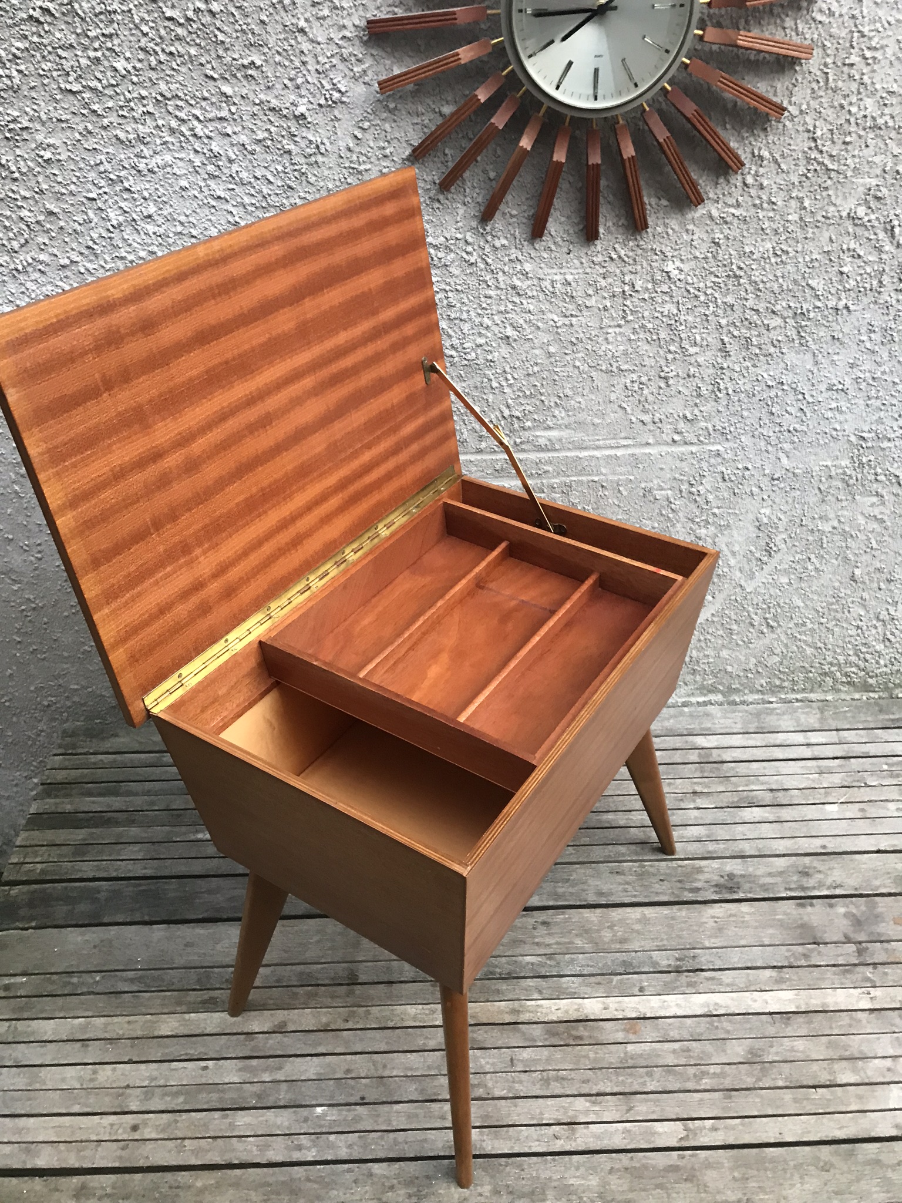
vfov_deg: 63.4
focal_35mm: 28
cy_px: 602
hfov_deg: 49.7
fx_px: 973
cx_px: 451
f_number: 1.8
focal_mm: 3.99
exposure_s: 1/17
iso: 80
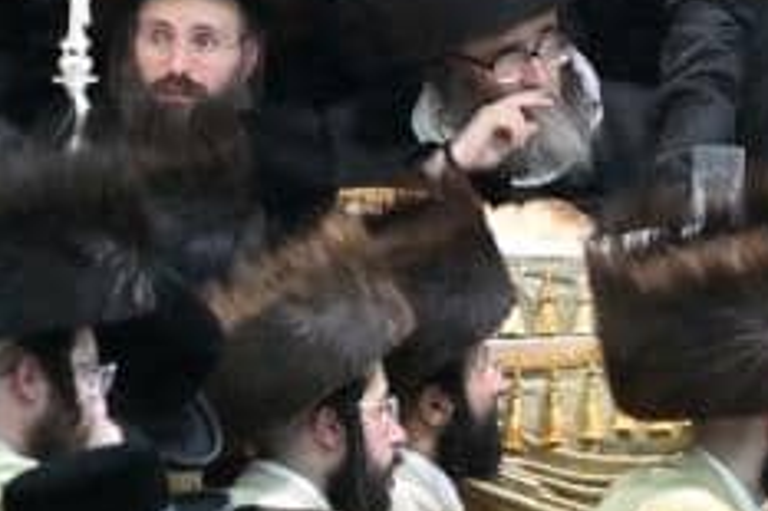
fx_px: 16884
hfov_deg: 2.6
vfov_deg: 1.7
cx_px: 1658
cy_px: -138
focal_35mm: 792
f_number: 4
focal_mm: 120
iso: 800
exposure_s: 1/200
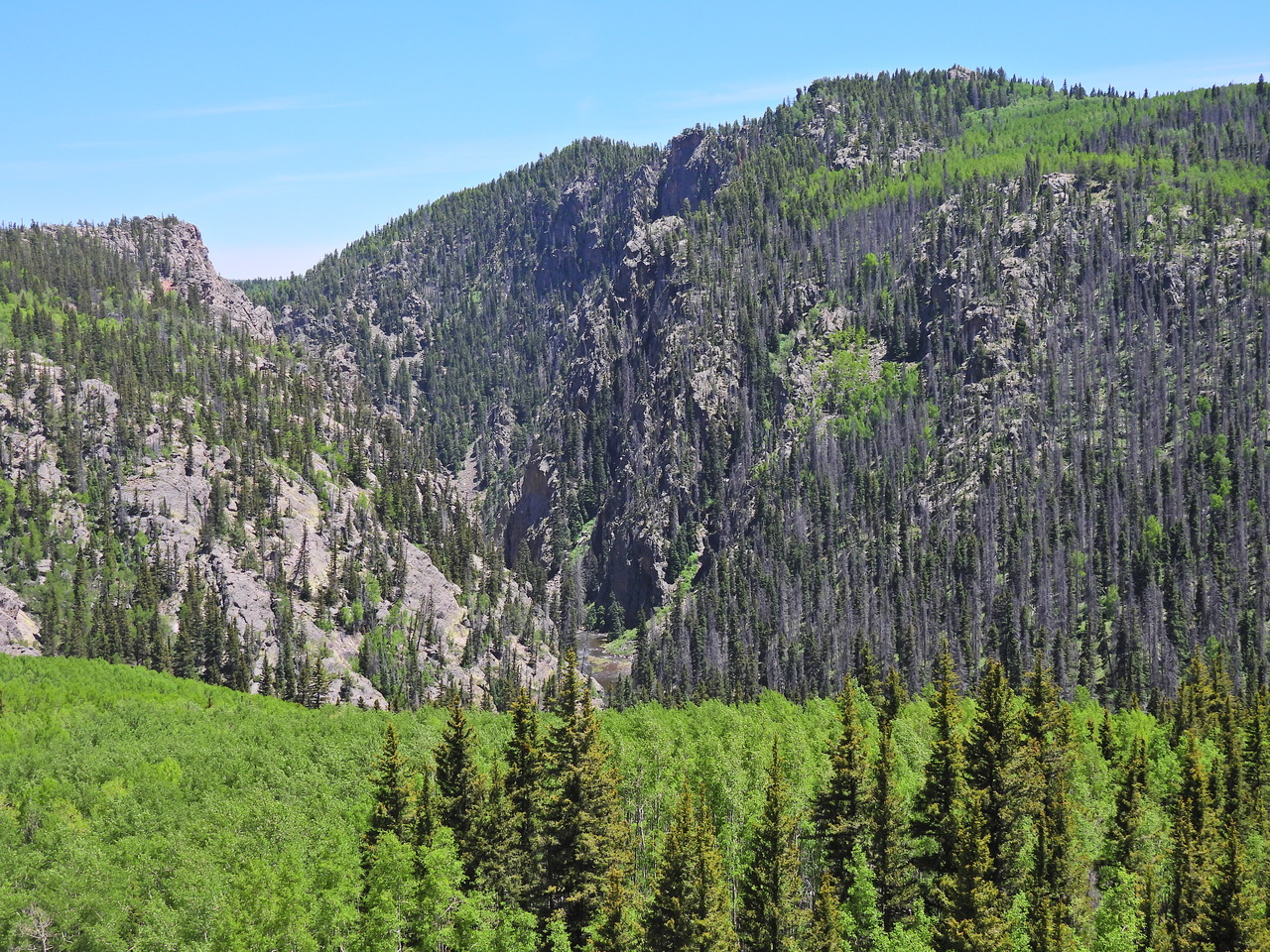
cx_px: 635
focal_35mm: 50
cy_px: 476
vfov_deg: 29.1
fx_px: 1834
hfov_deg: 38.2
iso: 100
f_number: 3.5
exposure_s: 1/1000
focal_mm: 8.9
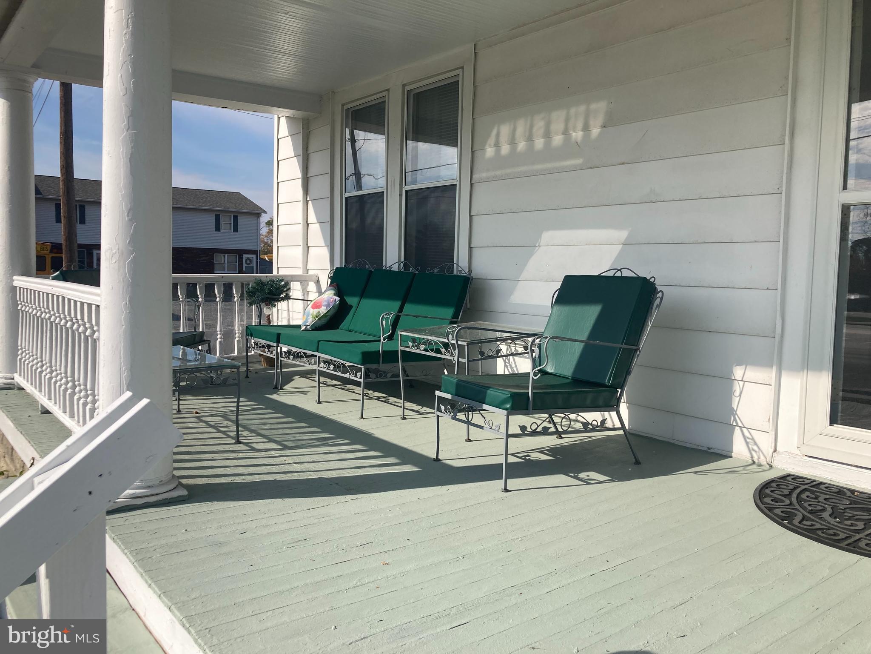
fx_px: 705
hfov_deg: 63.4
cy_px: 327
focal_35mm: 28
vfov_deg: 49.7
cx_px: 436
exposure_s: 1/2558
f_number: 1.8
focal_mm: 3.99
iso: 20
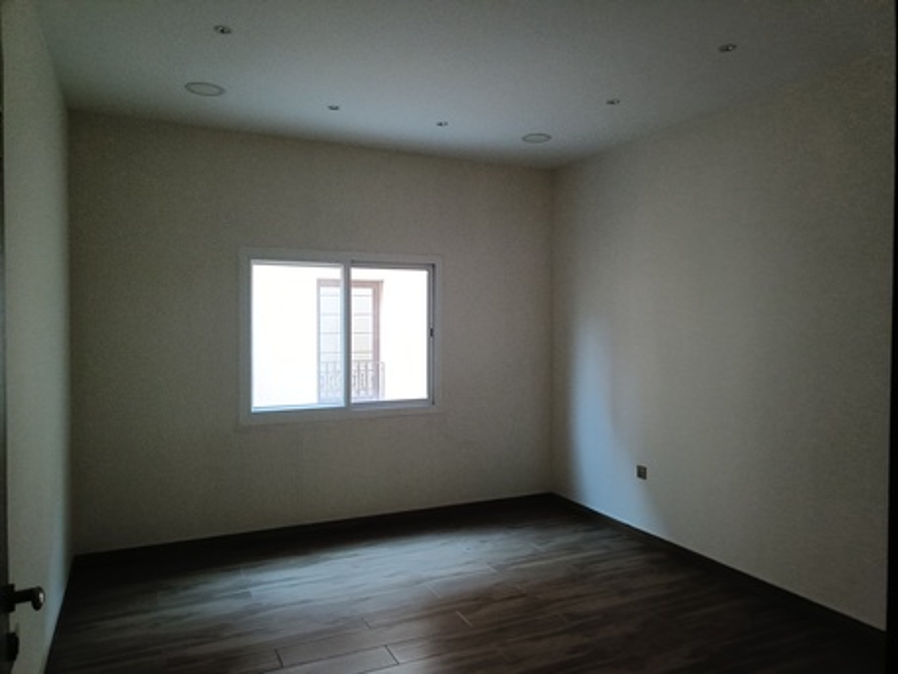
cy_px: 337
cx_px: 449
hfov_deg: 69.4
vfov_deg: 54.9
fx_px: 649
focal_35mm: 25
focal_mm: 4.7
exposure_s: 1/50
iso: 2284
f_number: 1.7
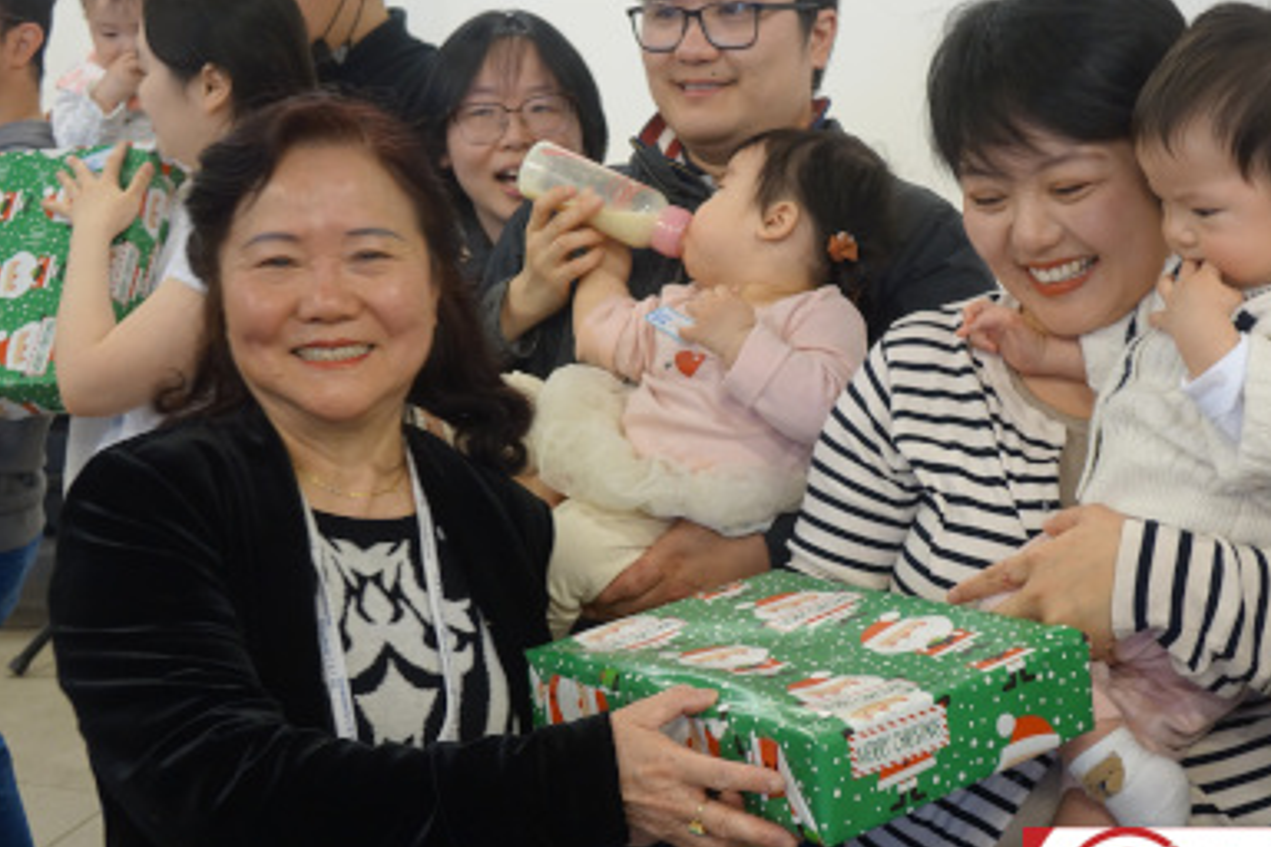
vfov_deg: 24.2
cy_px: 462
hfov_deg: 35.4
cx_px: 798
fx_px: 1977
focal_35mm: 56
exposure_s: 1/50
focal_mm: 15.78
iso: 400
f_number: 2.8
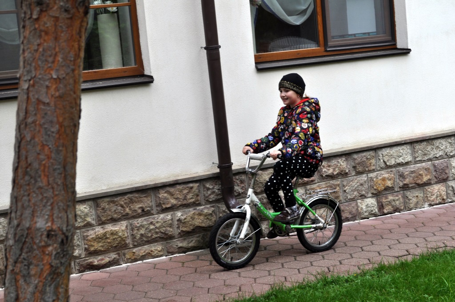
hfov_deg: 29.3
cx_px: 228
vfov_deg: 19.7
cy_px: 151
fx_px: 871
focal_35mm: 69
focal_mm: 46
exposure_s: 1/250
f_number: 8
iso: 200
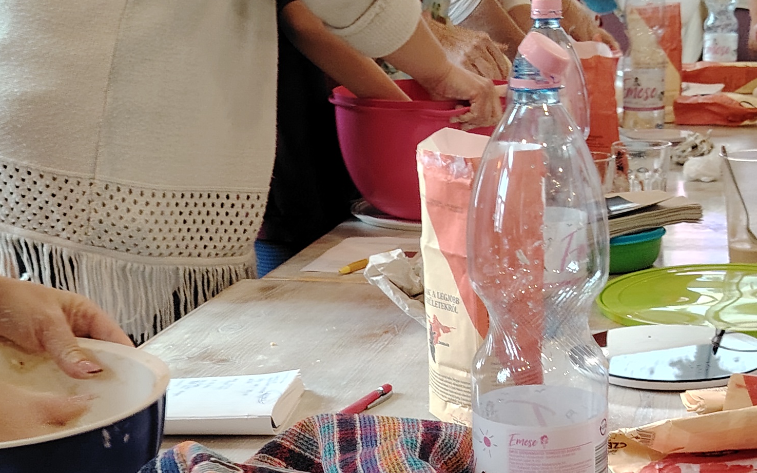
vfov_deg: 18.3
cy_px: 486
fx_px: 1424
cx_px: 532
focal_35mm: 69
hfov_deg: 29.5
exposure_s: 1/50
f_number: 1.75
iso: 1356
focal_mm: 5.25
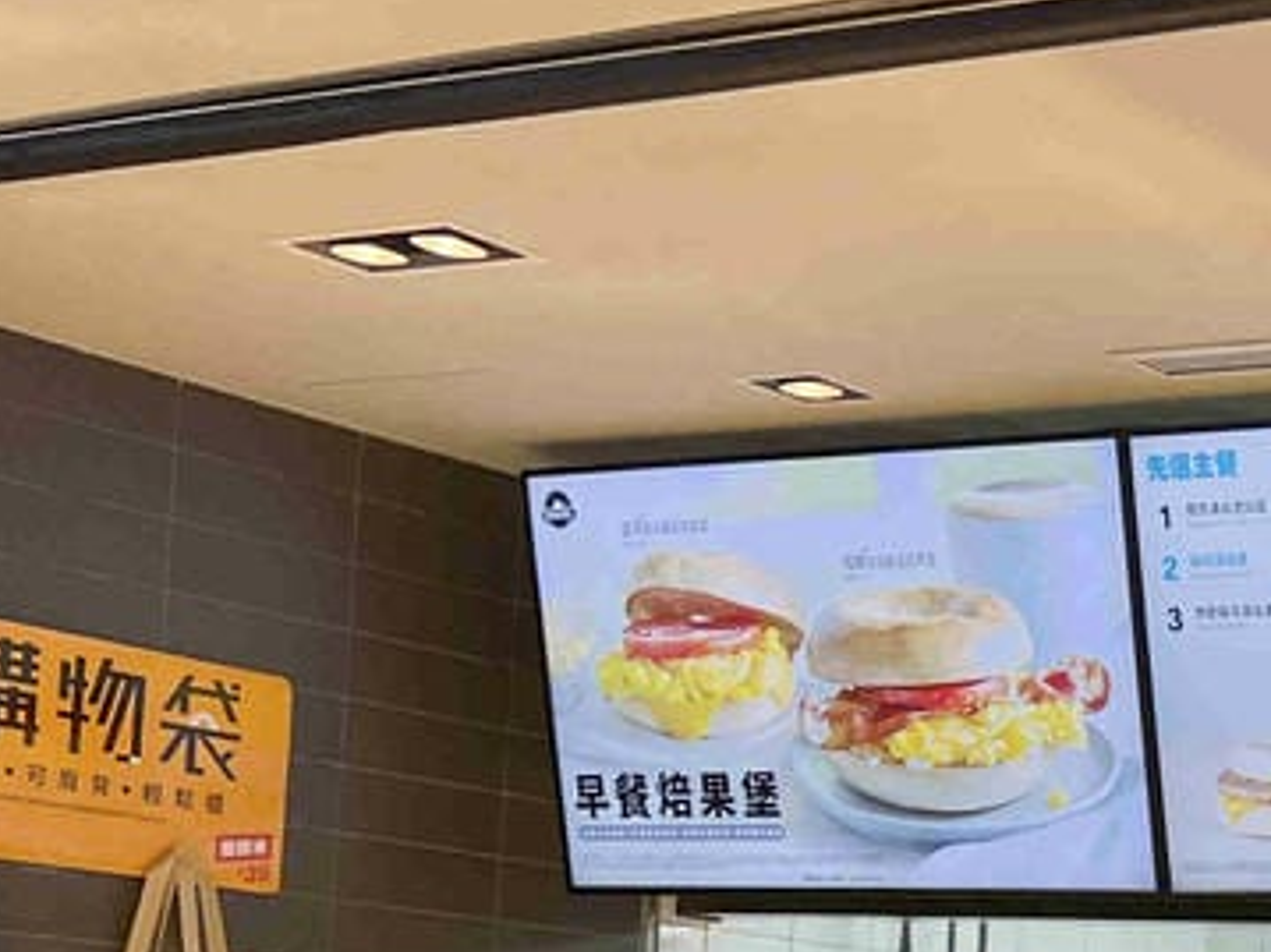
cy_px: 1115
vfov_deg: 16.3
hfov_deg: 19.7
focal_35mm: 87
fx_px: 3193
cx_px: 1869
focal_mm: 5.7
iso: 100
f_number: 1.5
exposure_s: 1/120
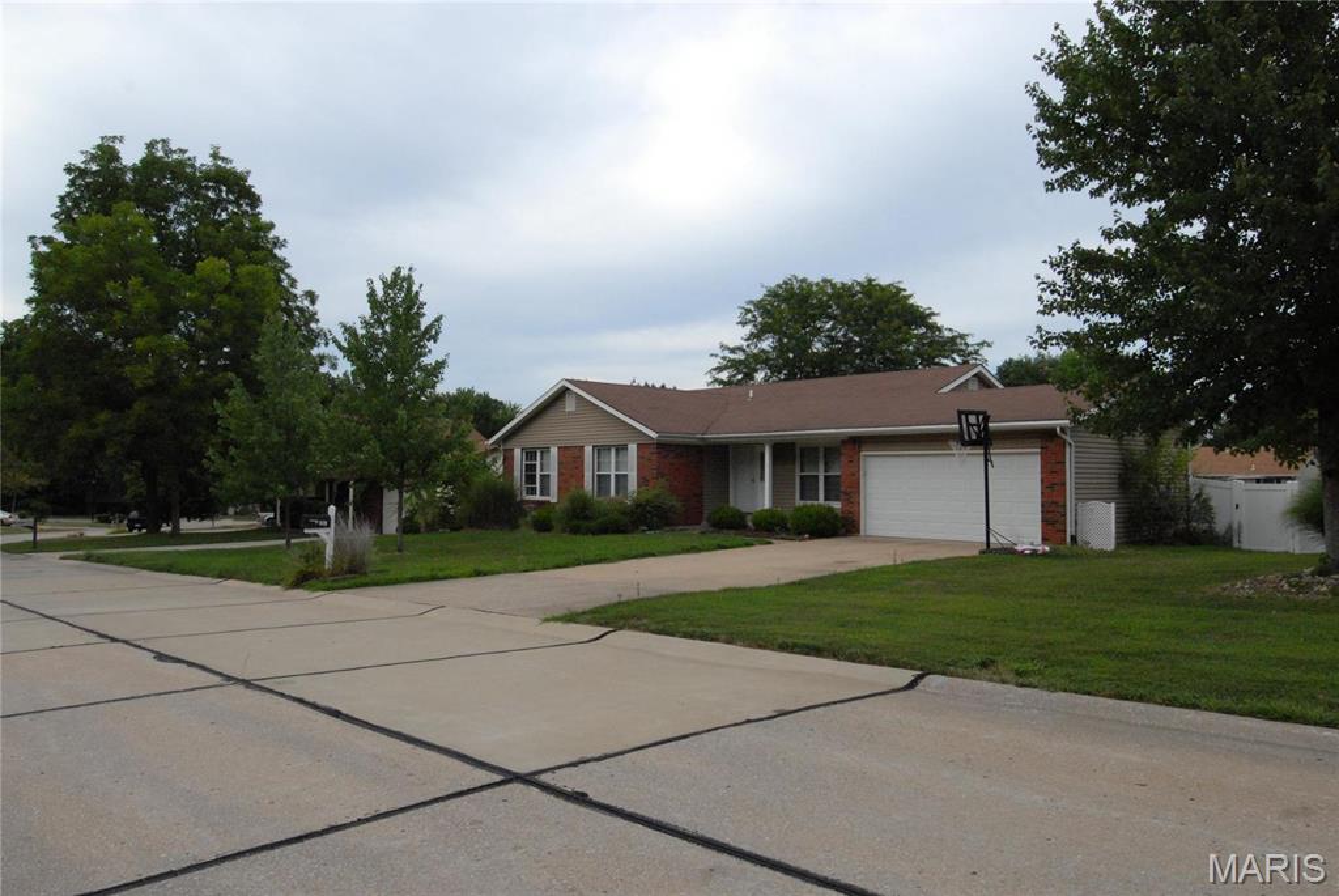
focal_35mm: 26
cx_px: 670
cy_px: 448
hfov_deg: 70.4
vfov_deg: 50.5
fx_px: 949
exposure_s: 1/640
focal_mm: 17
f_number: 13
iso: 1000
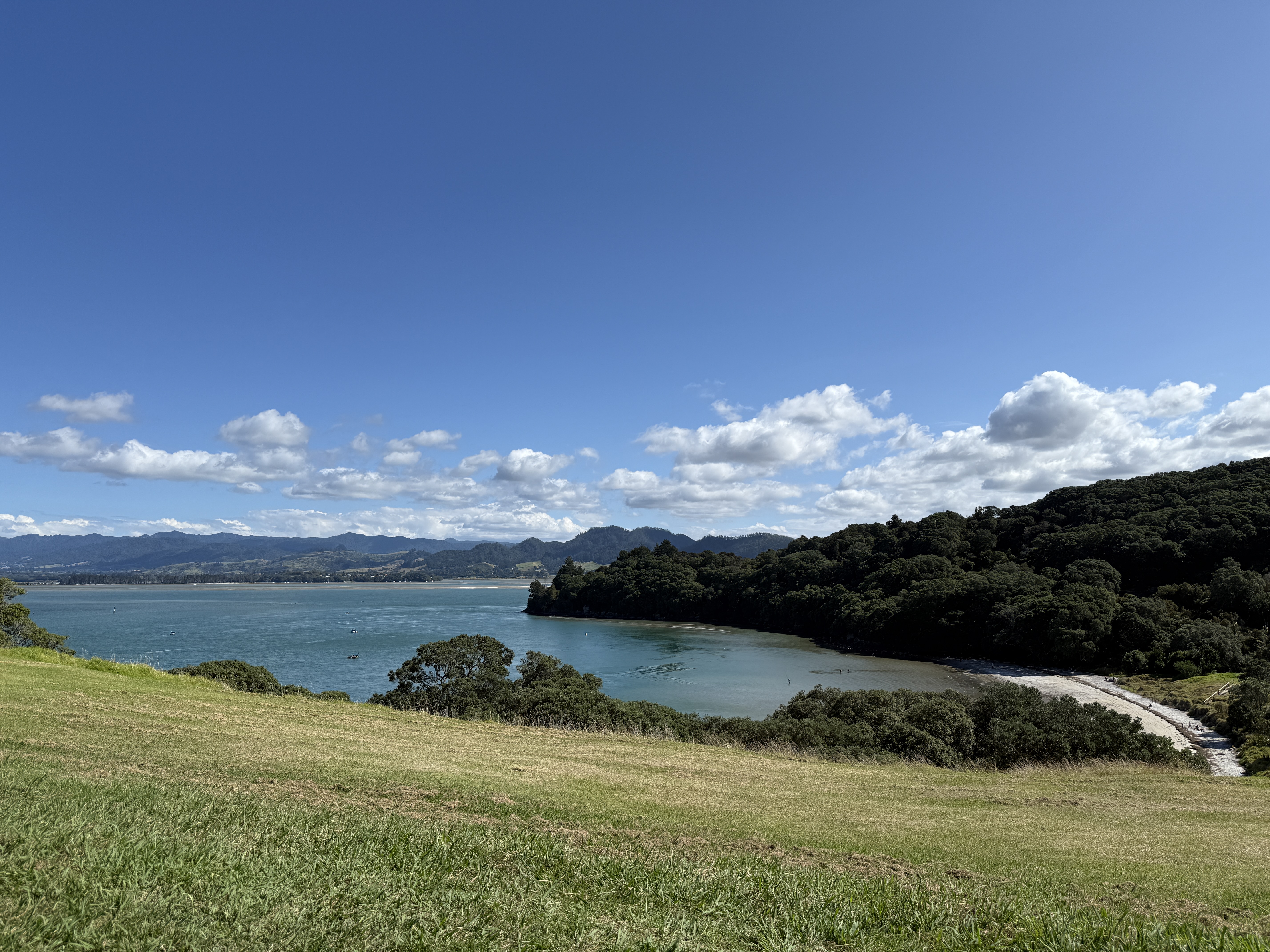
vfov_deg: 56.8
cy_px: 476
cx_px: 635
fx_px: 881
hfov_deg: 71.6
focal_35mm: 24
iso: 80
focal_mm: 6.76
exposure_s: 1/7353
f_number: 1.78
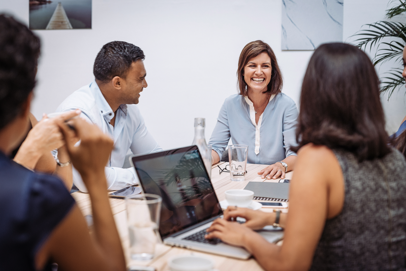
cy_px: 136
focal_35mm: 50
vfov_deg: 27.0
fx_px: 564
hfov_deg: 39.6
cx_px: 203
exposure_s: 1/160
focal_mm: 50
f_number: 2.5
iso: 800
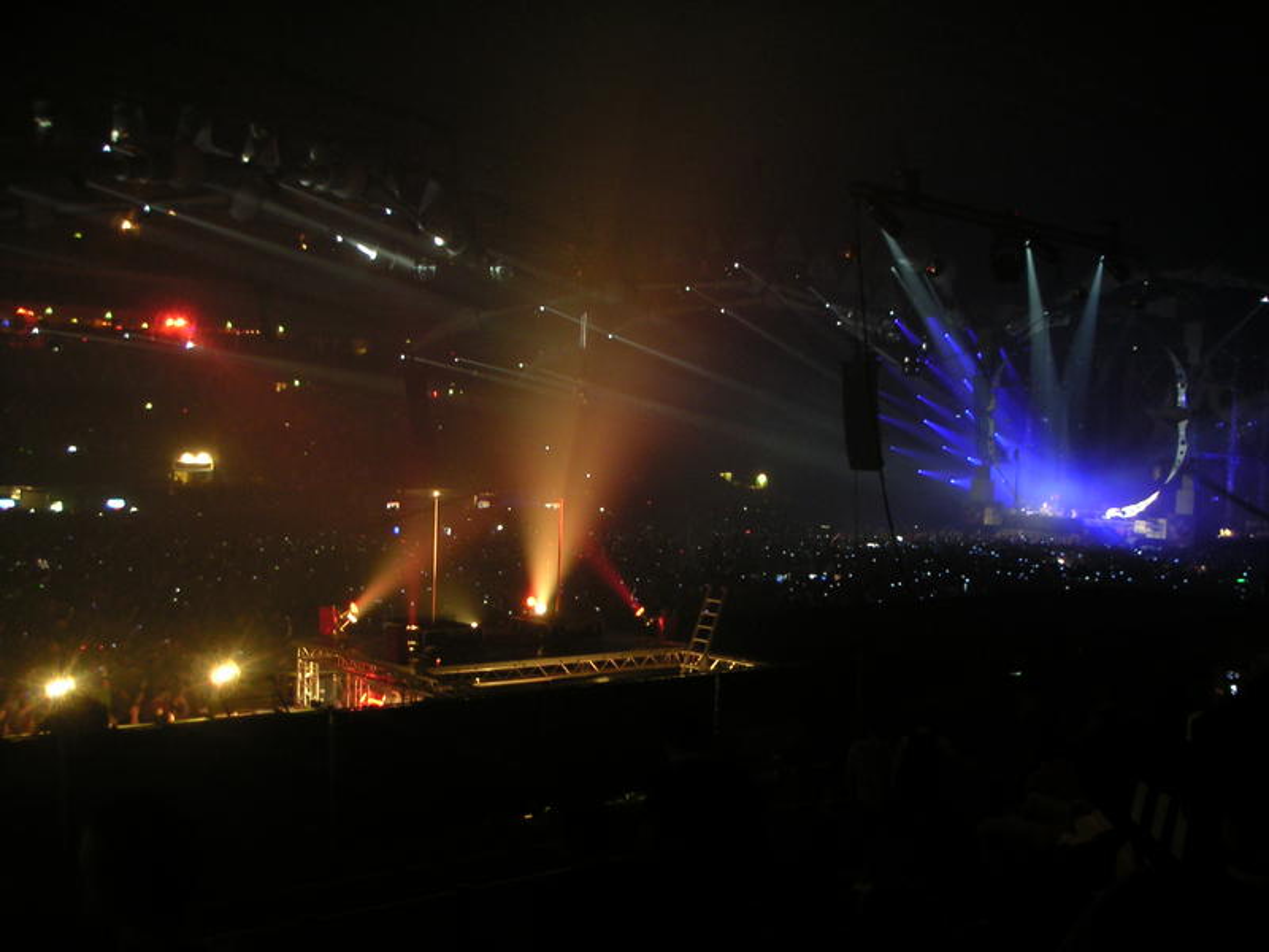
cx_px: 634
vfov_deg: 37.7
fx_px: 1393
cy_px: 476
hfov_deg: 49.0
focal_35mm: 38
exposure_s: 1
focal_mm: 6
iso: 100
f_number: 2.8
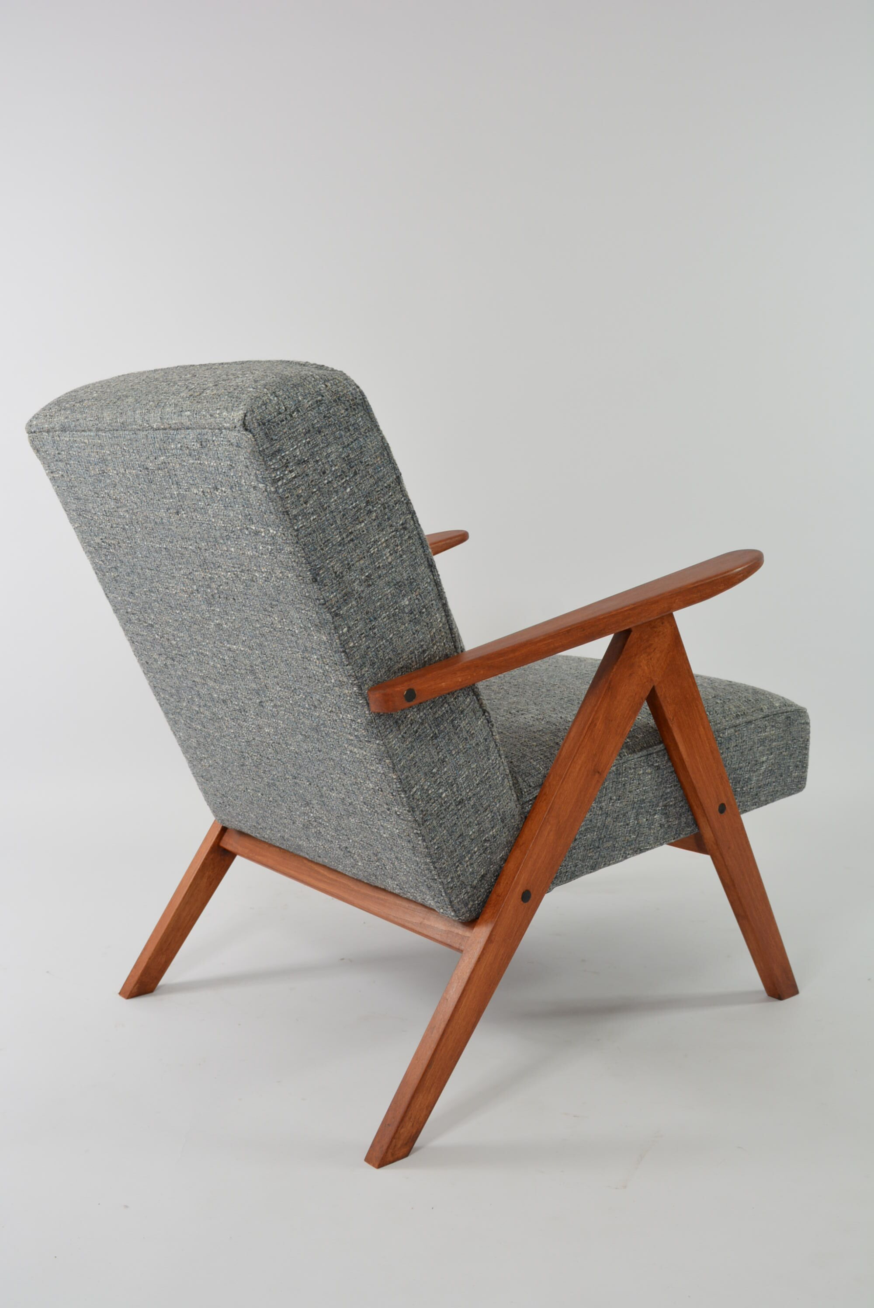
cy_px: 654
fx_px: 1363
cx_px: 437
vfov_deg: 51.2
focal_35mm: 38
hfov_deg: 35.6
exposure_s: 1/60
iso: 400
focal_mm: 25
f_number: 7.1
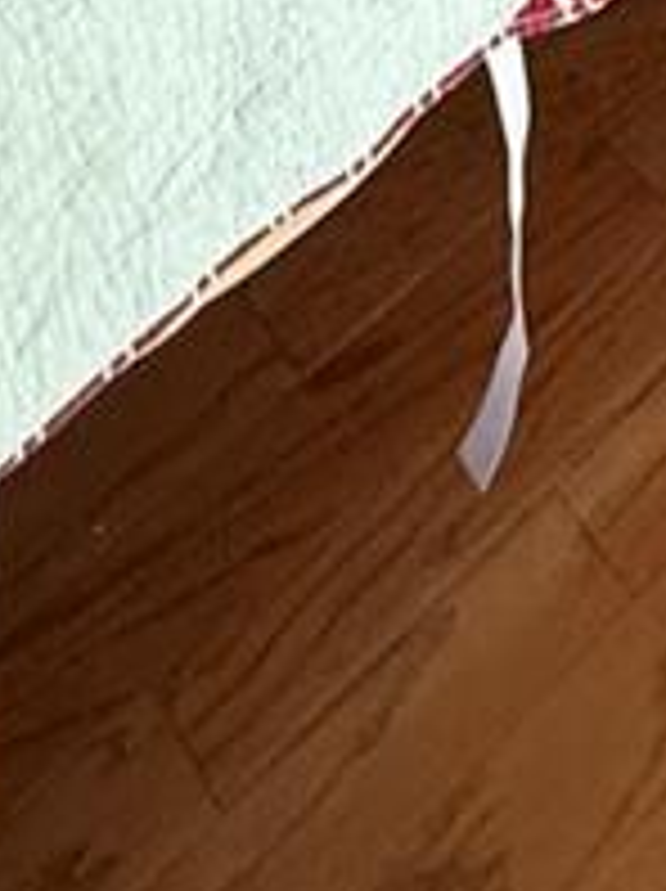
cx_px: 171
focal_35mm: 85
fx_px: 2185
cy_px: -1634
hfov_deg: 17.2
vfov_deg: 12.3
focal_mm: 2.22
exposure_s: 1/60
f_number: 2.2
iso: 250
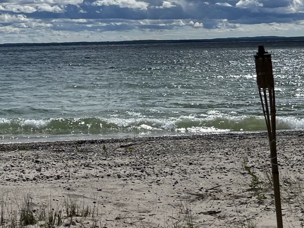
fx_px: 720
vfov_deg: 17.5
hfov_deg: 23.5
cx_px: 57
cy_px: -6
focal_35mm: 82
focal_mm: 5.1
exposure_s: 1/11905
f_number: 1.6
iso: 50
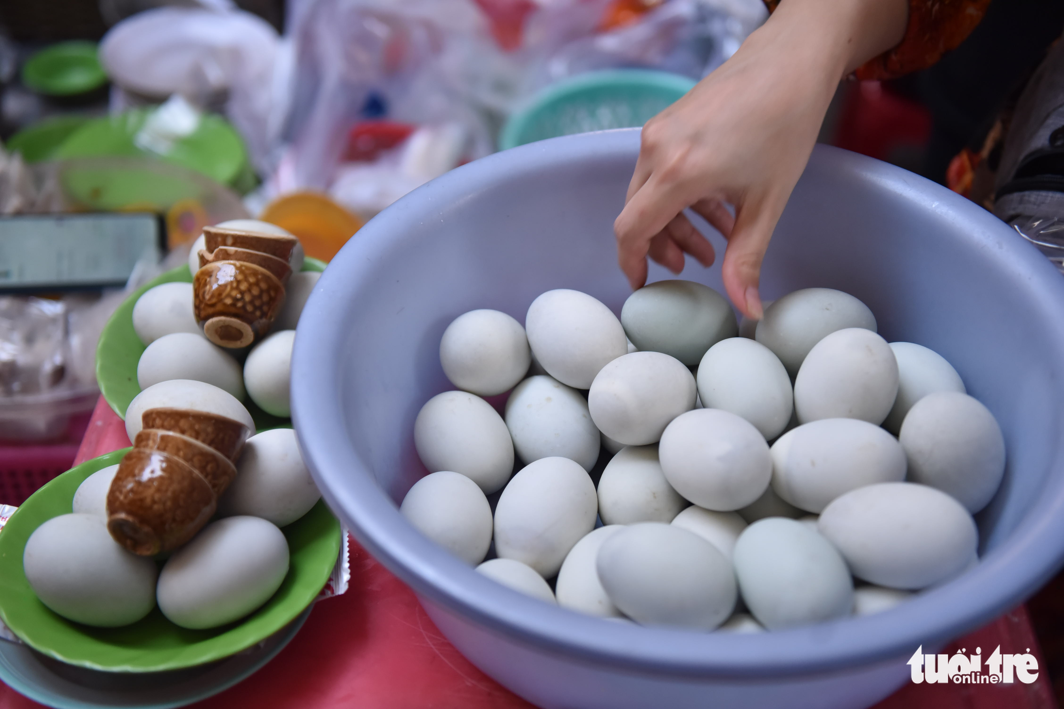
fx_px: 1419
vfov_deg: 28.1
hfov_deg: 41.1
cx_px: 532
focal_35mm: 48
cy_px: 354
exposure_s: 1/200
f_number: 2.8
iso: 1600
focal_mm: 48
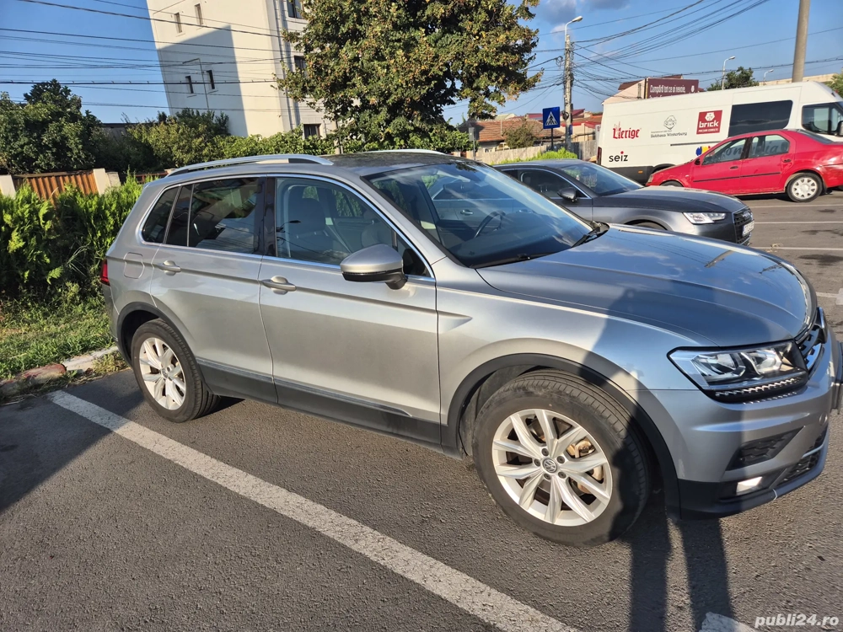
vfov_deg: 58.9
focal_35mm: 23
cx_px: 422
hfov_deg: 73.9
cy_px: 316
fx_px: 560
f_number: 1.8
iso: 25
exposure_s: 1/1356
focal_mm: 5.4
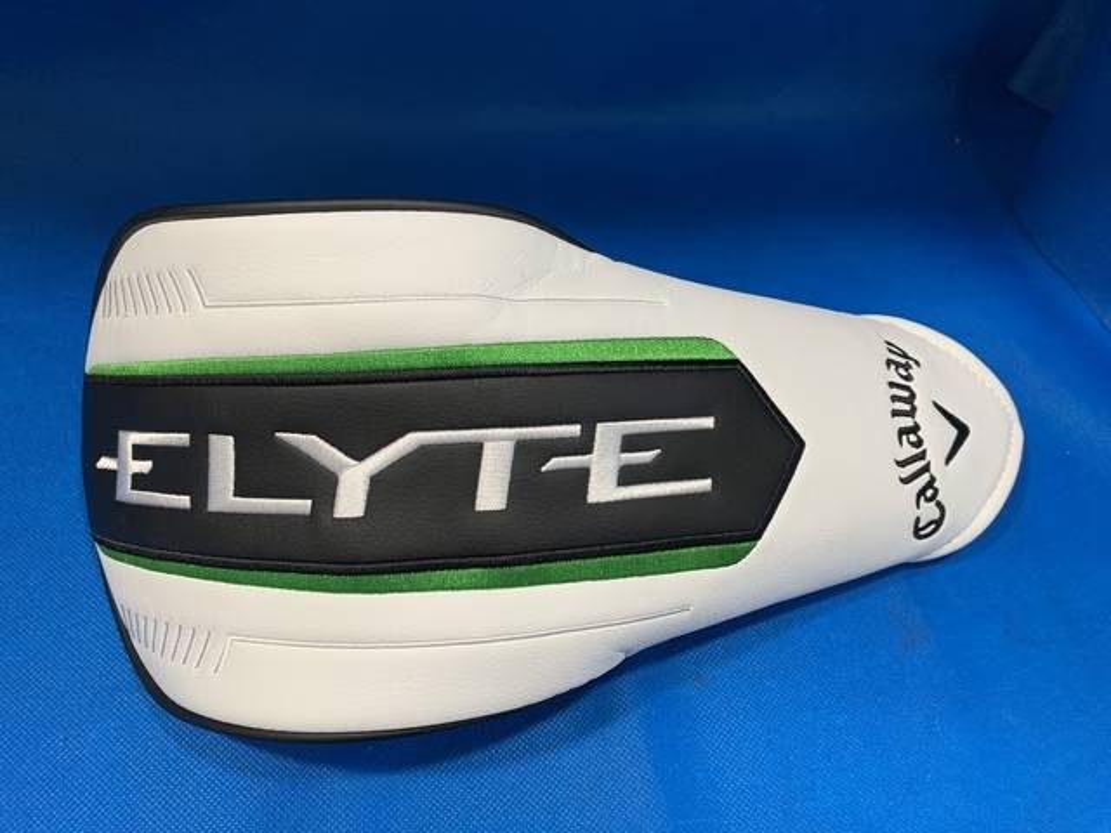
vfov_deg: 53.1
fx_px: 834
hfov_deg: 67.3
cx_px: 556
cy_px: 416
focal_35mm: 26
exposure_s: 1/60
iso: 64
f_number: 1.8
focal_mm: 4.25
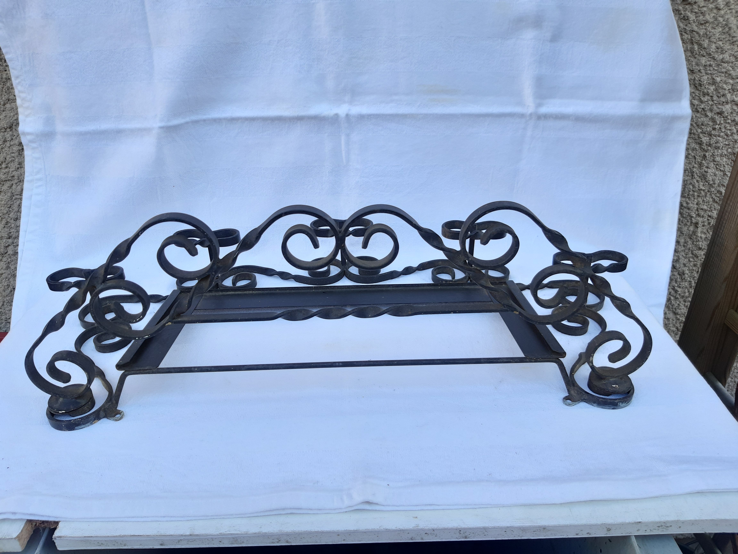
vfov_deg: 53.1
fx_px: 554
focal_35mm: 26
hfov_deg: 67.3
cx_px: 369
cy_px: 277
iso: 40
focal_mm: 3.92
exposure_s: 1/173
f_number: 1.7
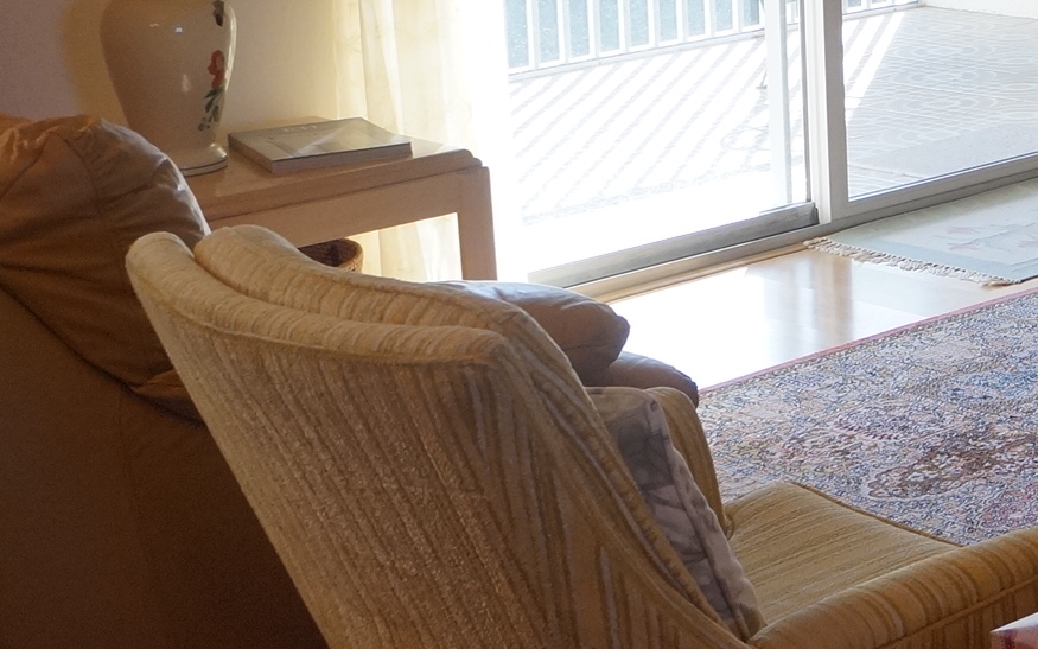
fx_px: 2433
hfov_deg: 21.3
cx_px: 1427
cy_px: -12
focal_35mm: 86
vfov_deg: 14.9
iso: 500
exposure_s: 1/160
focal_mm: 18
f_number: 4
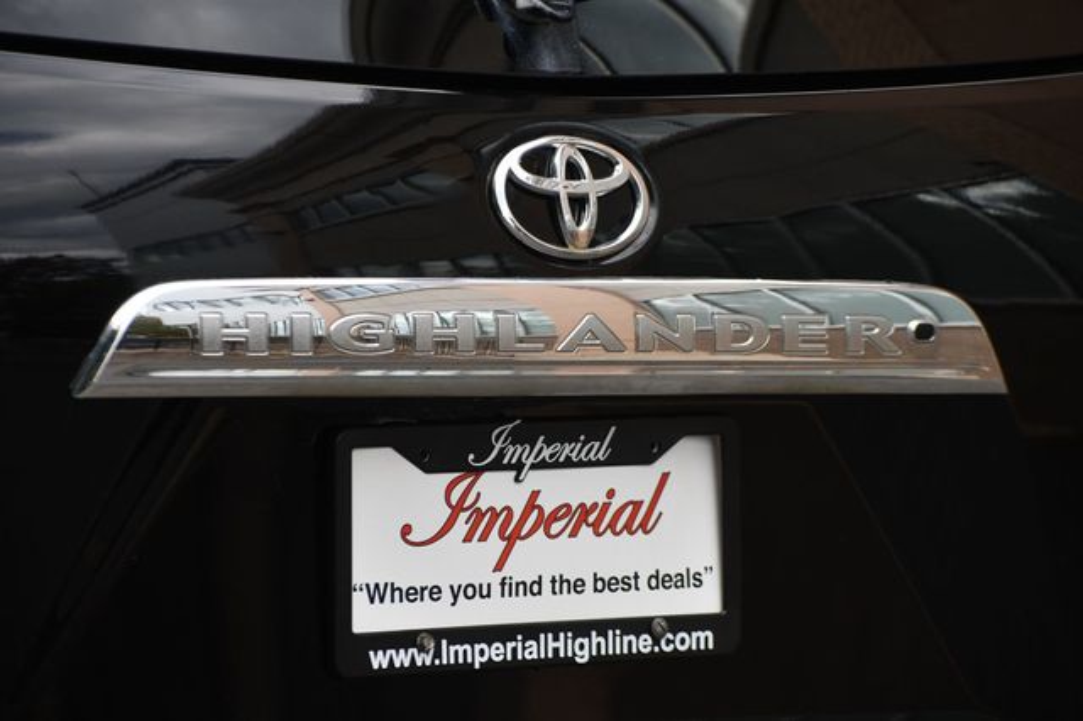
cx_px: 542
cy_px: 360
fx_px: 6073
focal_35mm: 202
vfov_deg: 6.8
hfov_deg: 10.2
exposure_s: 1/500
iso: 360
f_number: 5.6
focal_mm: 135
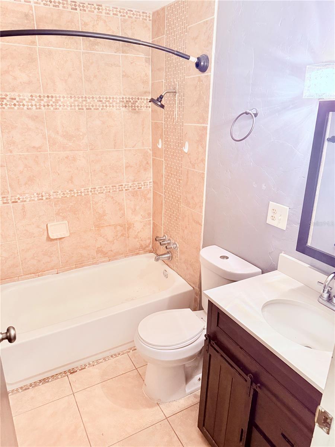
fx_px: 310
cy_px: 224
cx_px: 168
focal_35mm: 24
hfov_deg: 56.8
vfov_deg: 71.6
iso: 640
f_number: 1.78
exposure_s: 1/40
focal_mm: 6.76
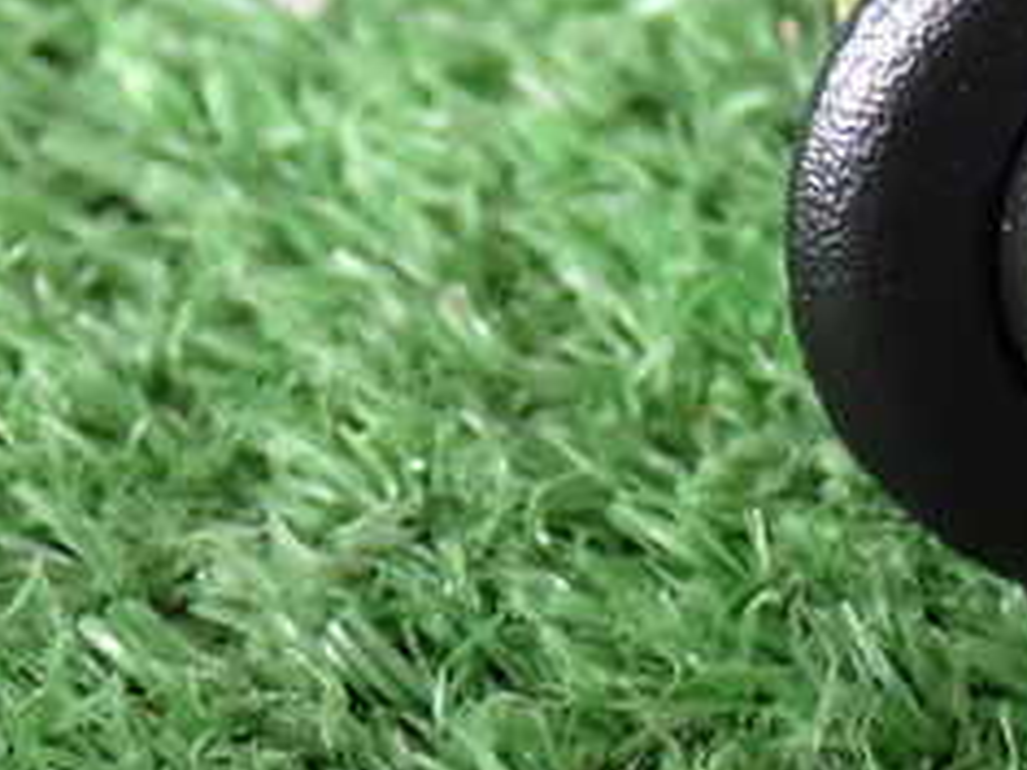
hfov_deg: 11.5
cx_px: 1005
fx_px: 5044
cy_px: 131
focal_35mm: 170
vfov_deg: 8.7
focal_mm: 11.88
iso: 800
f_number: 3.8
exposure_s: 1/60
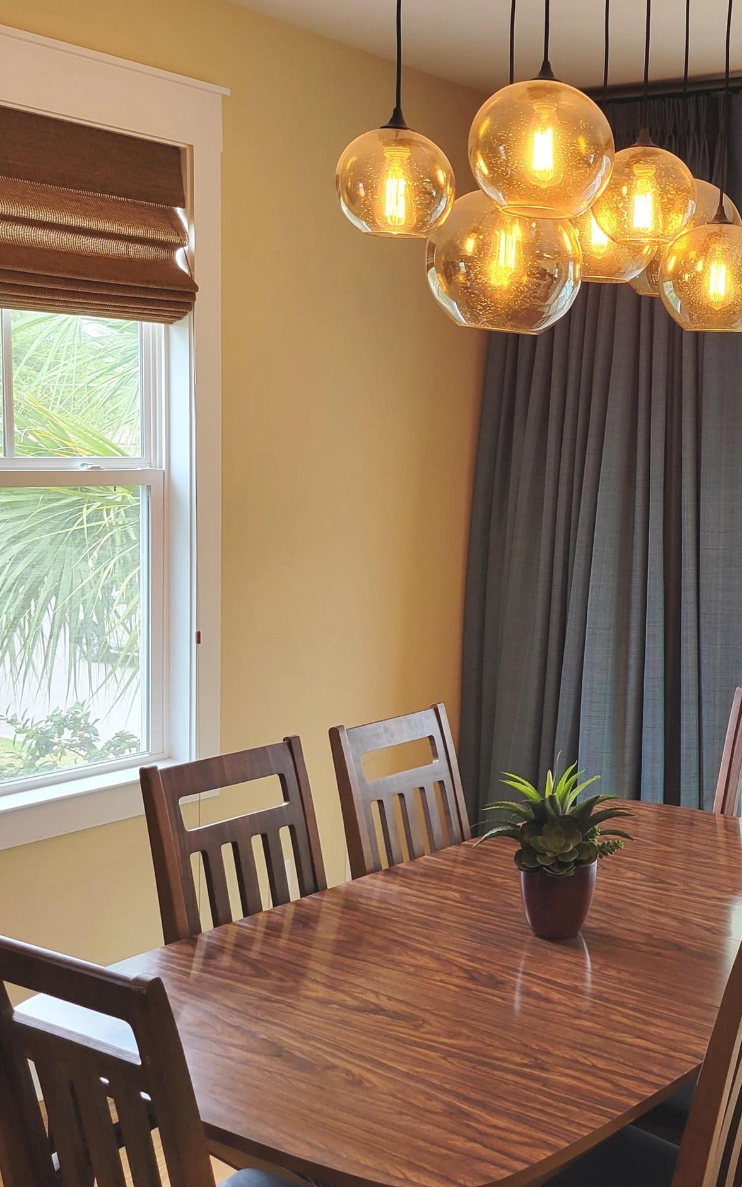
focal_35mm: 45
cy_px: 669
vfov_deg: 44.3
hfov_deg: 27.8
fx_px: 1456
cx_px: 628
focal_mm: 5.4
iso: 64
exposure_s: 1/120
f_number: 1.8
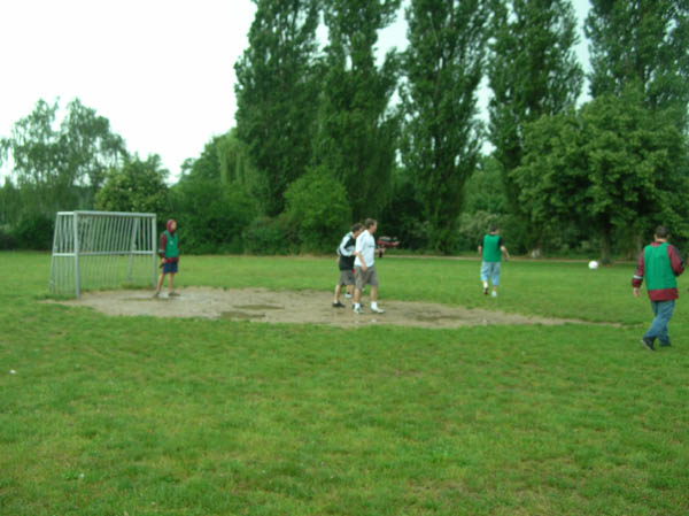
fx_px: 716
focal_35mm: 36
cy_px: 258
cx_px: 344
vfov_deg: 39.6
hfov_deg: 51.4
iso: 50
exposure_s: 1/244
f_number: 2.7
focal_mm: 6
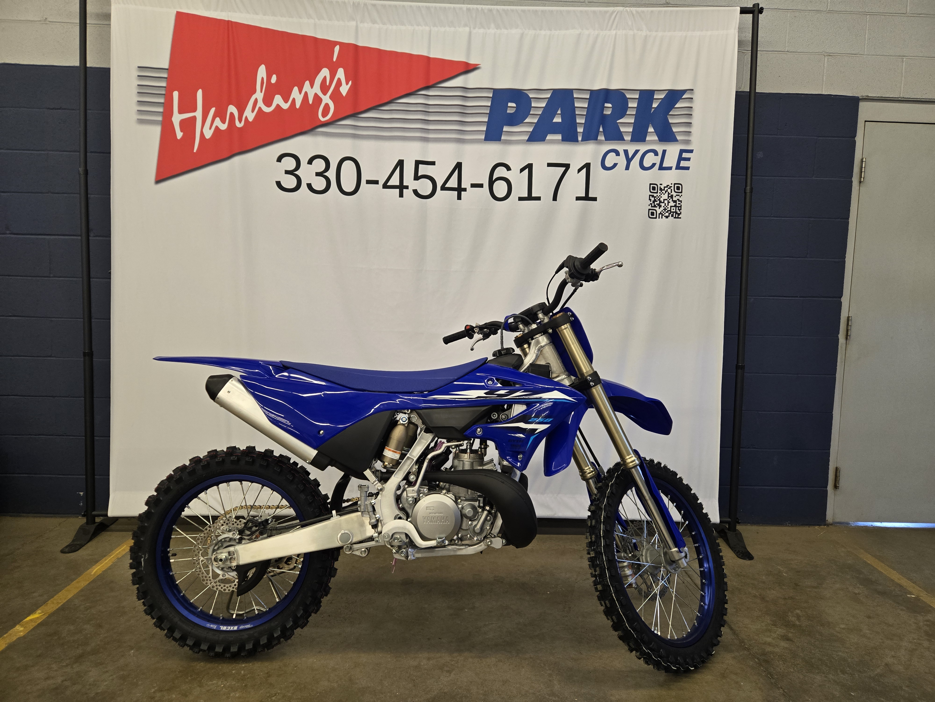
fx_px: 621
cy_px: 351
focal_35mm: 23
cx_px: 468
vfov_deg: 58.9
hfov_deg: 73.9
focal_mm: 5.4
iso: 200
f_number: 1.8
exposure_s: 1/120
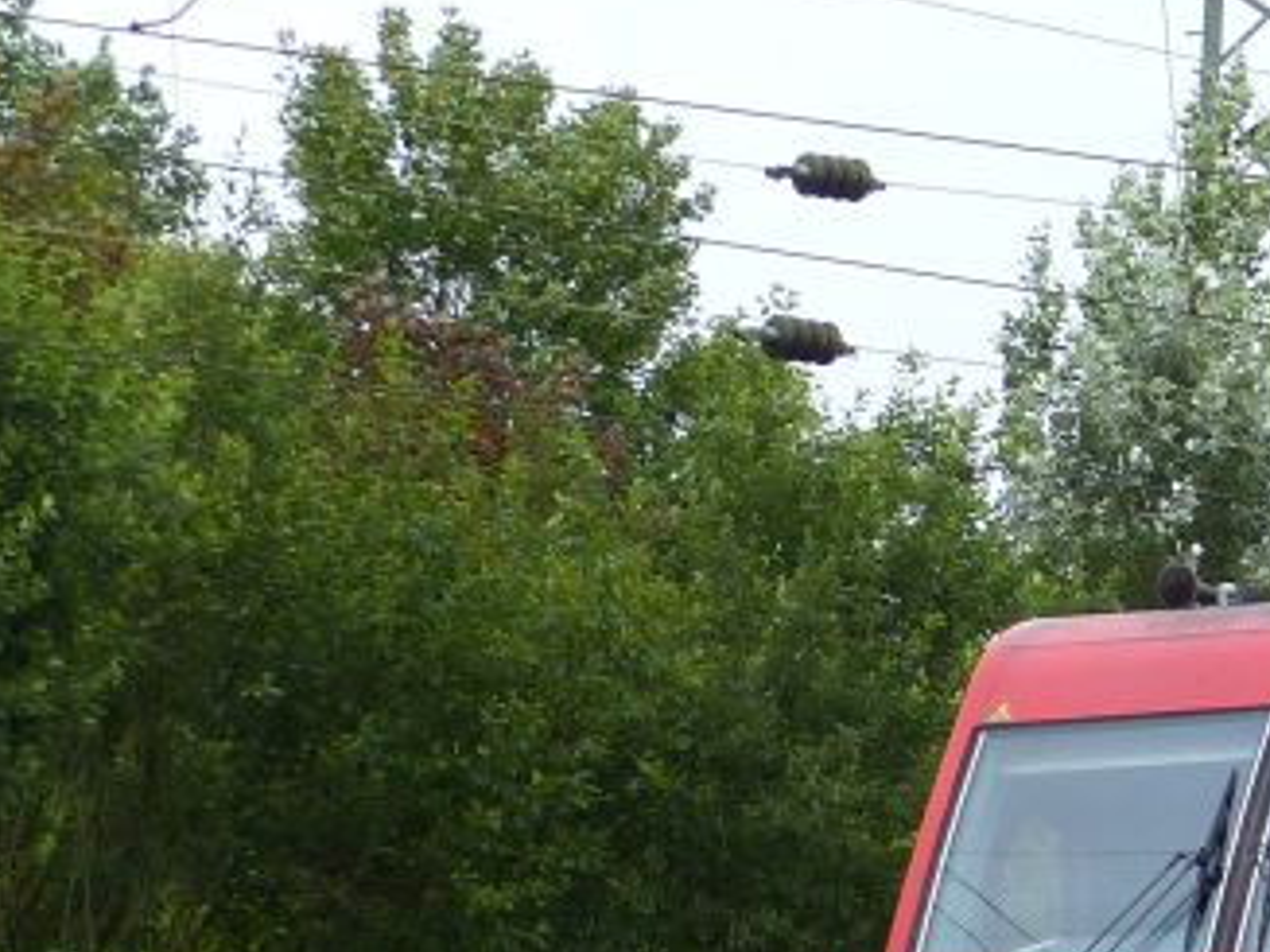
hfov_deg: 6.2
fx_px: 11589
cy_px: 762
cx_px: 1973
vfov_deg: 4.7
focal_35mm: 316
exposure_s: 1/640
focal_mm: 15.5
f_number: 2.8
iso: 100
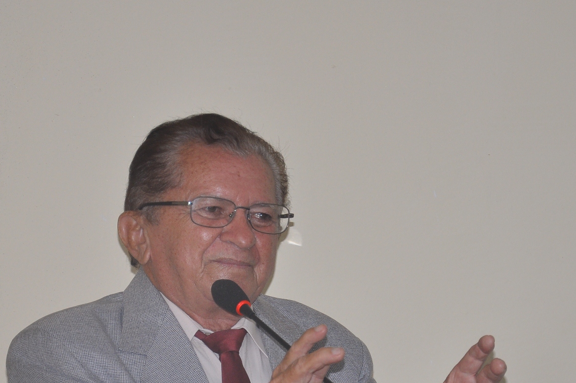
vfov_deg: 6.2
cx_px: 305
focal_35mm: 220
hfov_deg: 9.4
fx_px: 3516
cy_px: 346
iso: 400
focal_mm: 80
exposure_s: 1/125
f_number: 5.6
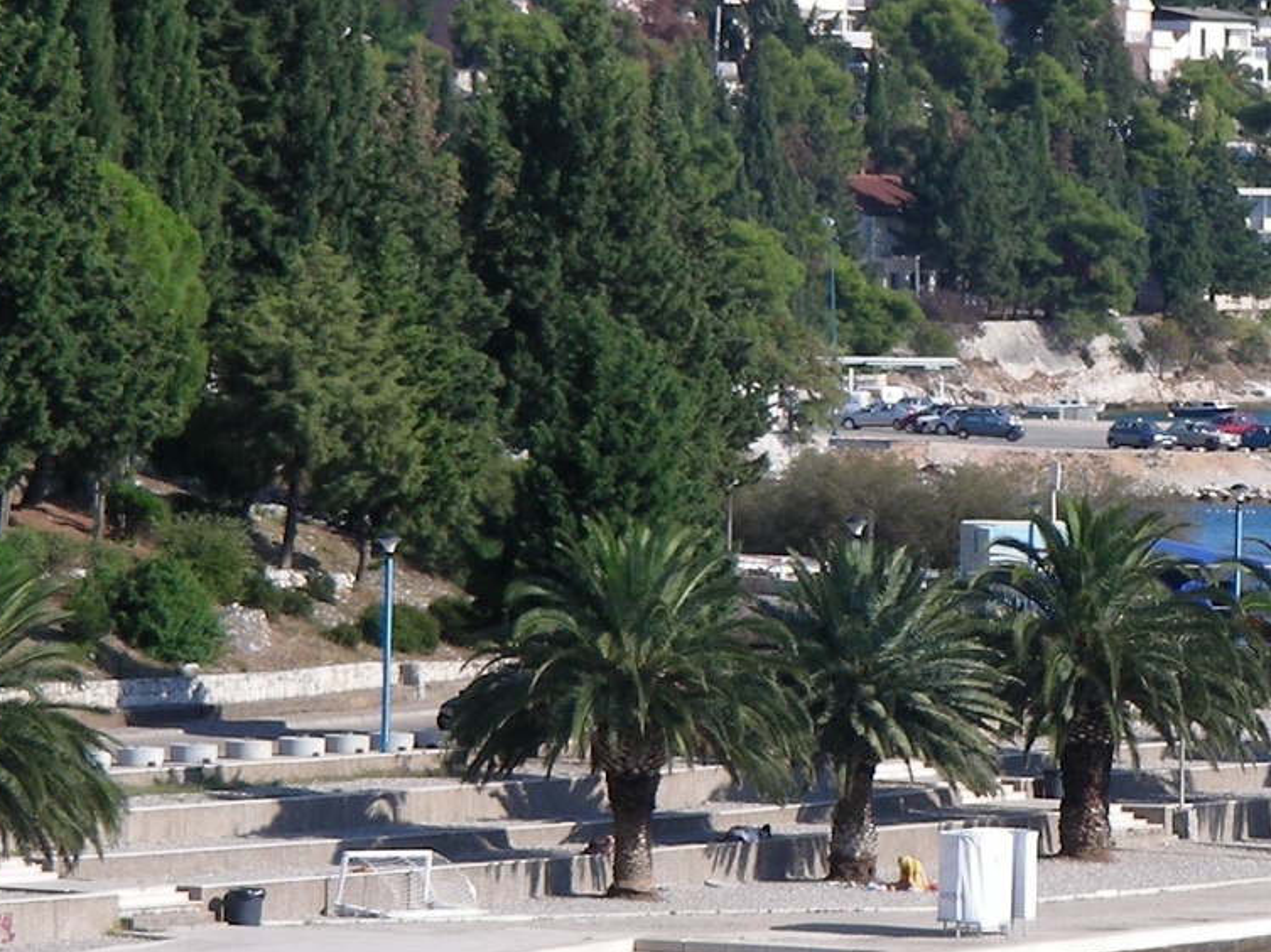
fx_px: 13212
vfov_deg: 4.1
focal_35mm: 360
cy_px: 306
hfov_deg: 5.5
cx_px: 1142
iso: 50
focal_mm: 24.7
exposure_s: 1/362
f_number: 4
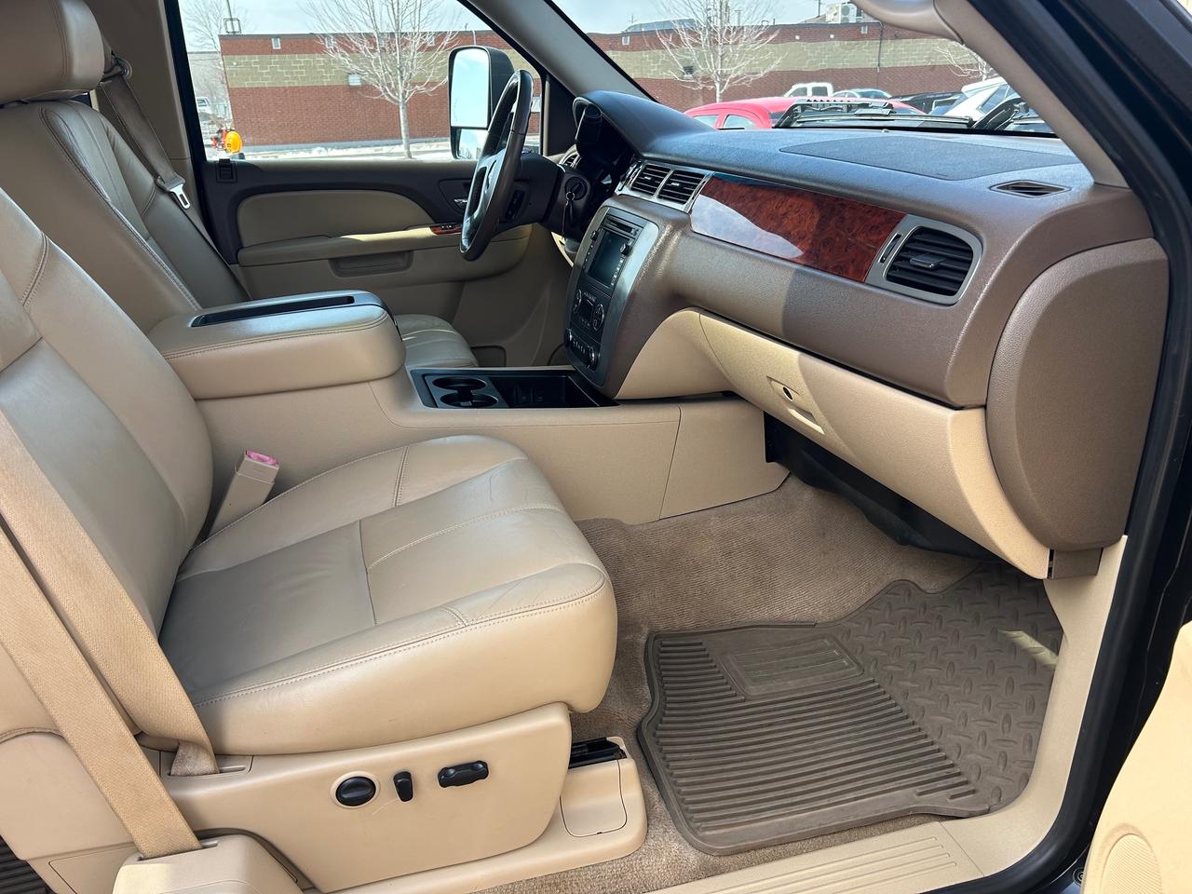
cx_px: 596
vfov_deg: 53.1
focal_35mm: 26
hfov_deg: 67.3
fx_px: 895
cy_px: 447
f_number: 1.5
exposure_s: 1/700
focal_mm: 5.7
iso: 50
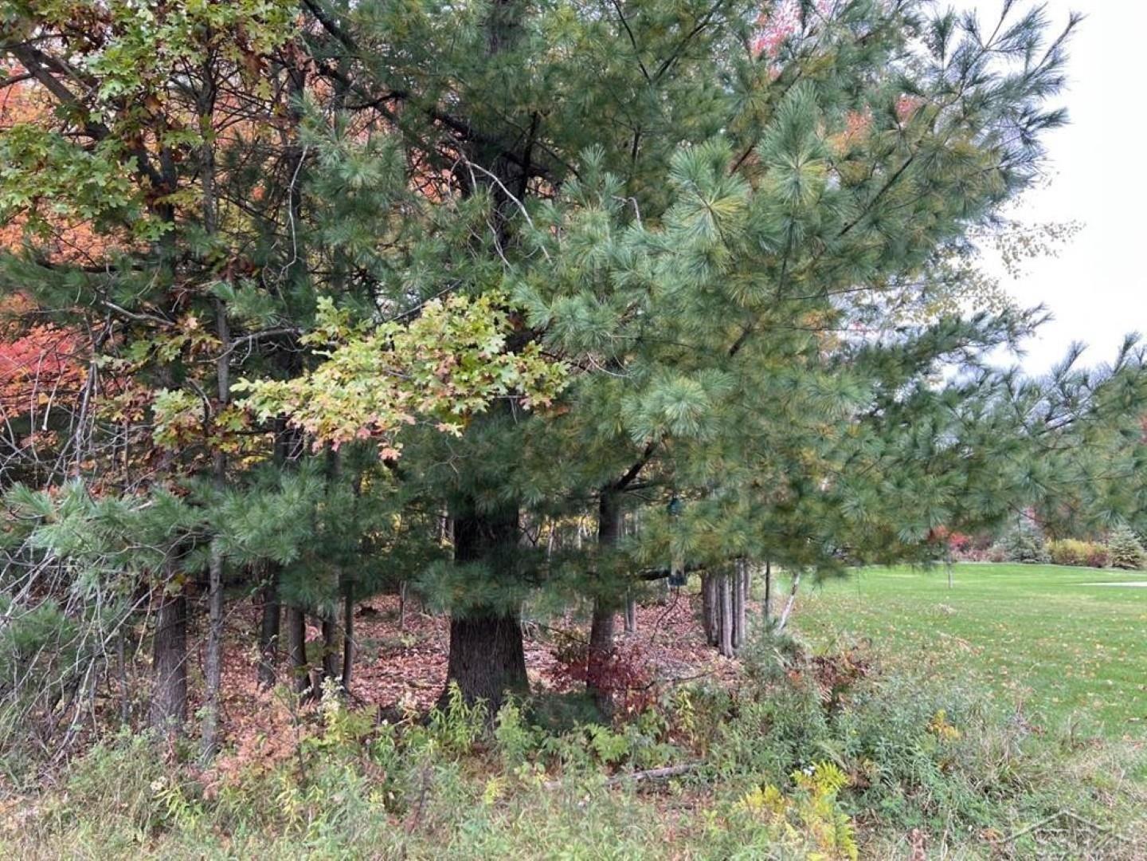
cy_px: 430
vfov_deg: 53.1
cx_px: 574
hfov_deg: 67.3
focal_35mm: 26
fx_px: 862
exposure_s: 1/175
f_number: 1.5
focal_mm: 5.7
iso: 50
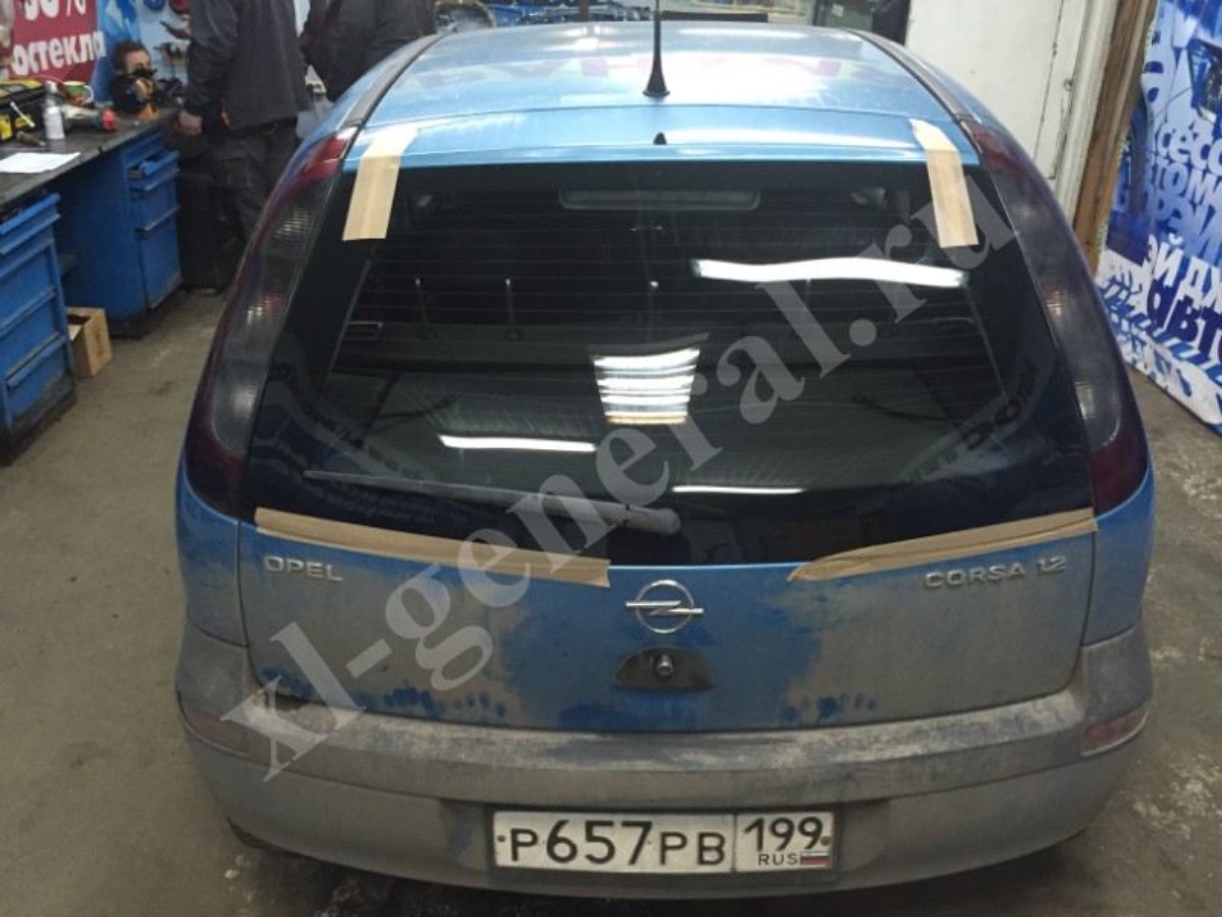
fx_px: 1024
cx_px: 611
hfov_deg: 61.7
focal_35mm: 29
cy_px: 458
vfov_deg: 48.2
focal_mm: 4.15
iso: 250
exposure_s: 1/33
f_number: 2.2
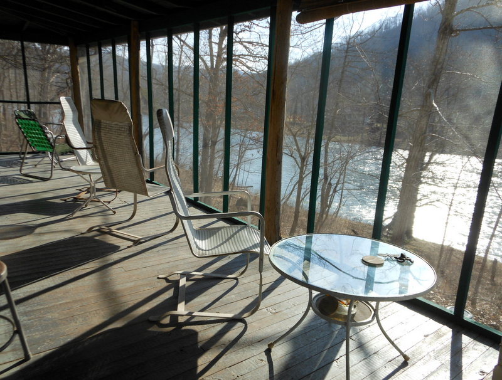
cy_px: 190
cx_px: 251
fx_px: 364
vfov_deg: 55.2
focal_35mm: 25
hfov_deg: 69.2
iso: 80
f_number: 3.2
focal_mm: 4.5
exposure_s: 1/400
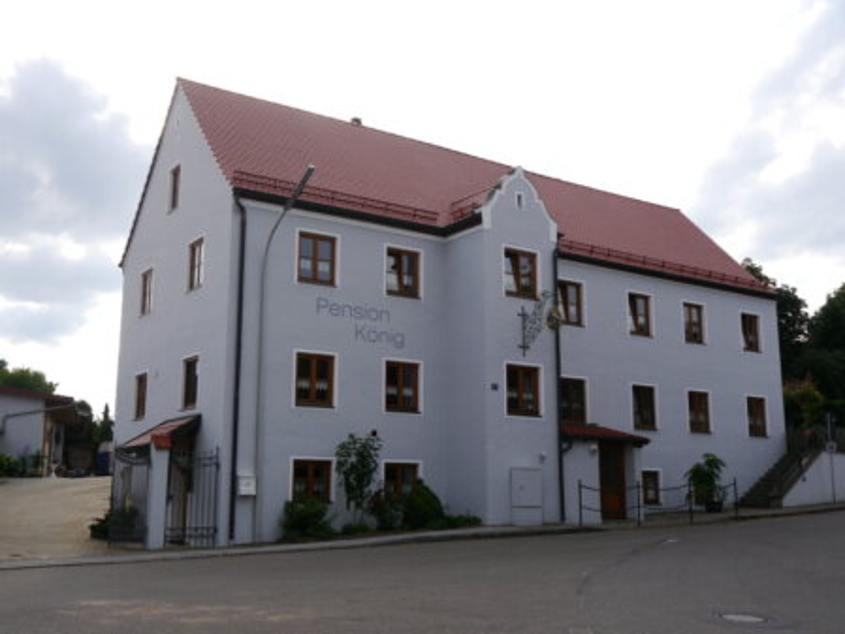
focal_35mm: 38
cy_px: 317
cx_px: 422
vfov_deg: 37.7
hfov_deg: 49.0
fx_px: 928
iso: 160
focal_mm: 19
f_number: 7.1
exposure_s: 1/320
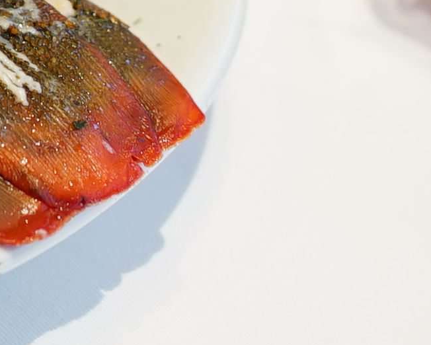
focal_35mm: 506
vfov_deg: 3.1
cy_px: -157
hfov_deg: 3.8
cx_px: -453
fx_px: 6456
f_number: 2.8
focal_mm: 85
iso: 500
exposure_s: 1/125
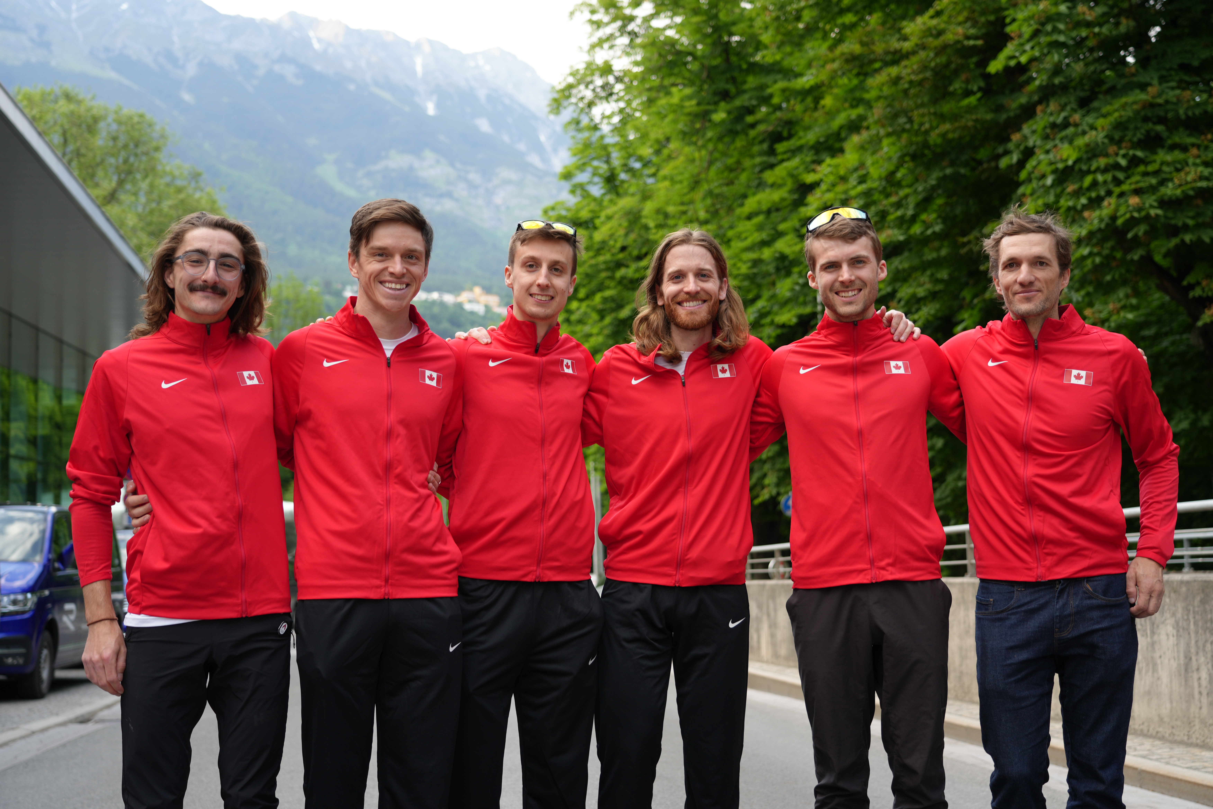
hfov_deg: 41.9
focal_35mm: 47
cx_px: 606
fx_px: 1584
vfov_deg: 28.6
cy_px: 404
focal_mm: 47
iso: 160
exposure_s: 1/160
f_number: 4
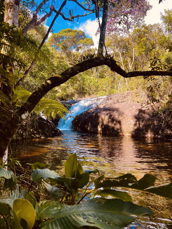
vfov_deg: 67.3
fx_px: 172
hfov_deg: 53.1
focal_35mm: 26
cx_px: 86
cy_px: 114
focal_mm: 5.7
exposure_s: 1/581
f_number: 1.5
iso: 50
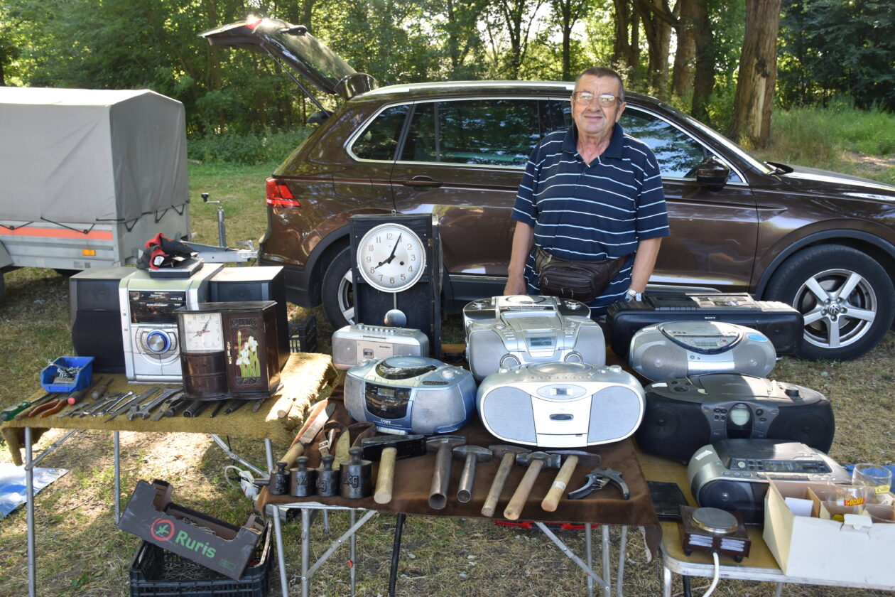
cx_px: 448
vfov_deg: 40.0
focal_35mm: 33
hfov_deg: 57.2
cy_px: 298
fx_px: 820
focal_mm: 22
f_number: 5
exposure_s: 1/100
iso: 400
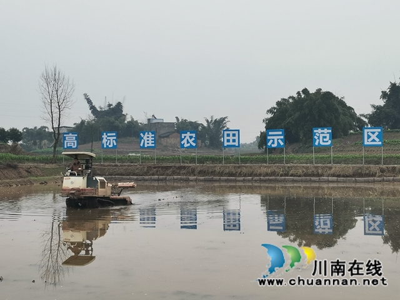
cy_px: 150
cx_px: 200
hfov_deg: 36.8
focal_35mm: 52
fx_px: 601
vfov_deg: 28.0
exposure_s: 1/359
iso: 50
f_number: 1.8
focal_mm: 4.75
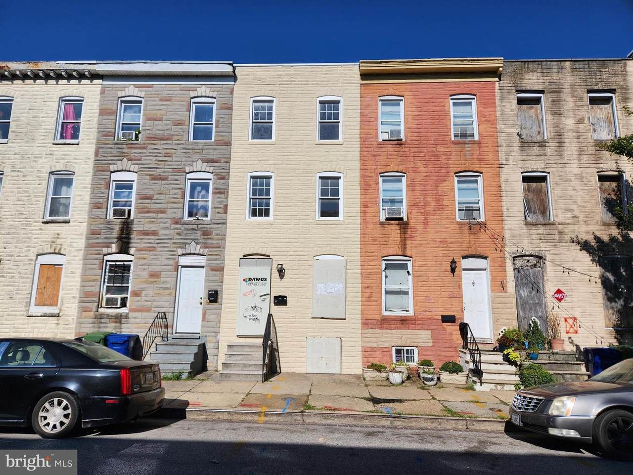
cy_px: 238
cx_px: 316
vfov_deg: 58.9
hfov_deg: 73.9
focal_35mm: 23
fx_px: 421
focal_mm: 5.4
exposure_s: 1/3589
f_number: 1.8
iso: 20
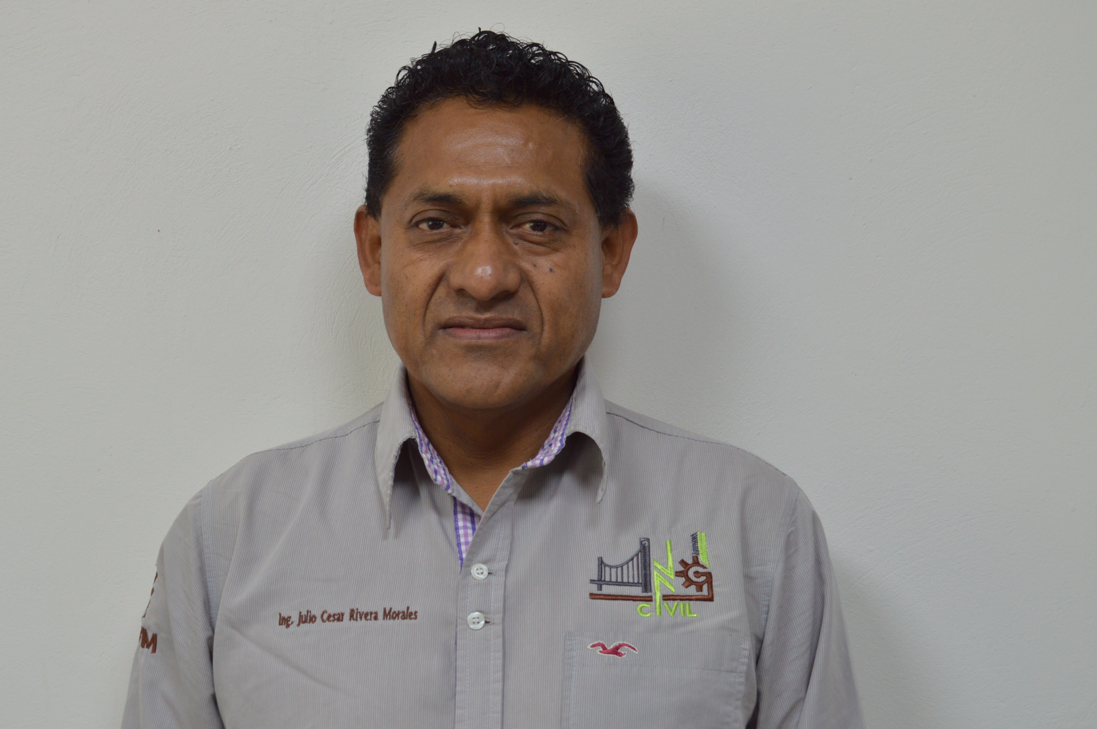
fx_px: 1705
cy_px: 358
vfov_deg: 24.1
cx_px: 513
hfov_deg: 35.7
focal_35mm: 56
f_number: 4.8
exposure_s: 1/40
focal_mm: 32
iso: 400
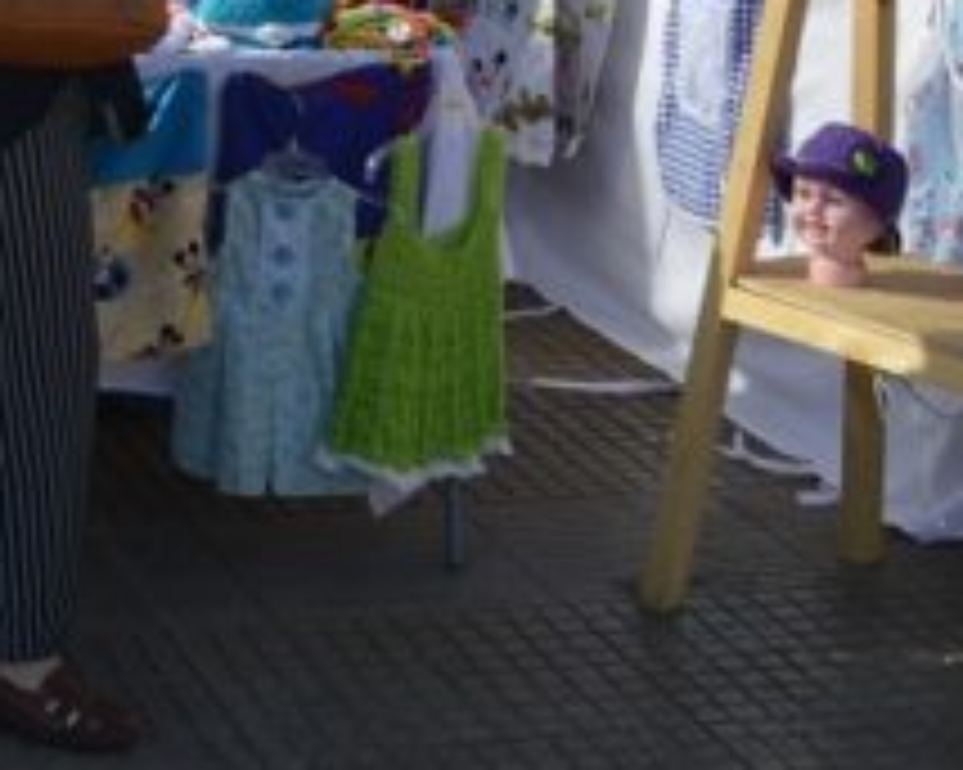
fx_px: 2877
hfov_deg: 17.9
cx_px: -243
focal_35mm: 101
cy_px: -306
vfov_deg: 14.4
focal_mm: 20
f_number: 6.3
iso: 100
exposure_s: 1/160
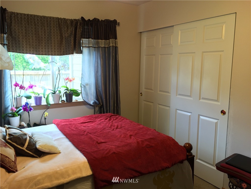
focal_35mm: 29
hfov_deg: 61.7
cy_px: 94
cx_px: 126
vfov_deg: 48.2
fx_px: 210
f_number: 2.2
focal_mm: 4.15
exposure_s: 1/30
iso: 50
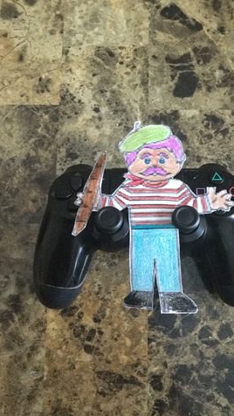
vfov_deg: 58.0
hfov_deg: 34.4
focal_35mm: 34
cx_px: 152
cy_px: 208
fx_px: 375
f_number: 2.4
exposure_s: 1/15
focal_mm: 3.3
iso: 320
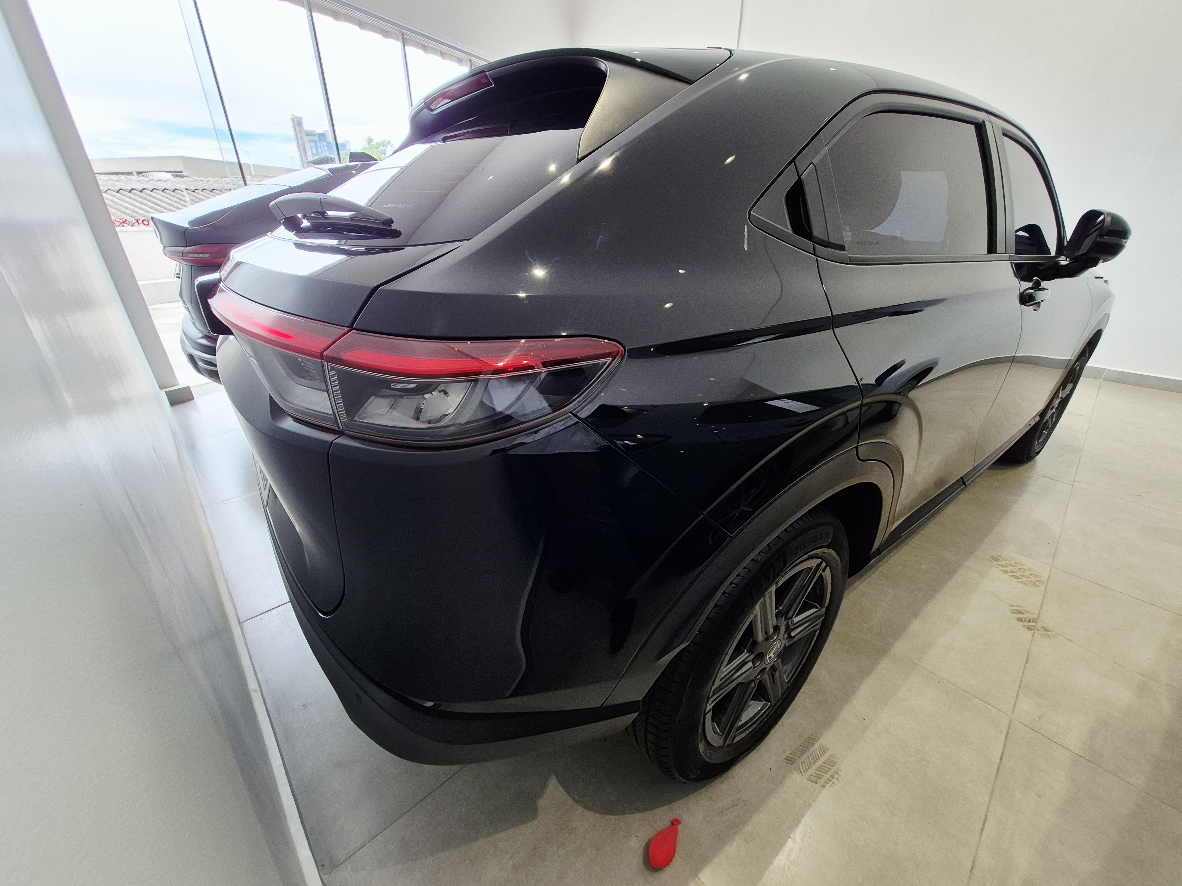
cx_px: 591
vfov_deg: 89.9
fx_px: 444
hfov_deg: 106.2
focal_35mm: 13
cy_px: 443
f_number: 2.2
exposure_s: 1/124
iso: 50
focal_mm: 1.74
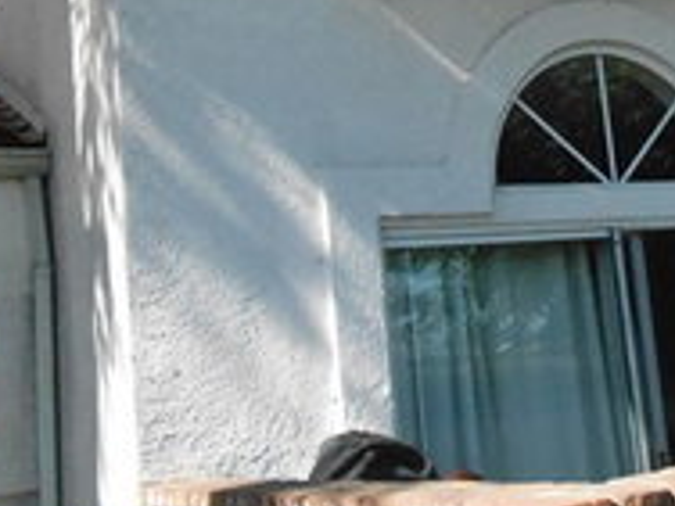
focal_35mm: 59
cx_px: 659
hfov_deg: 30.6
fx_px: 1150
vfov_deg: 24.5
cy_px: 126
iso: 800
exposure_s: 1/320
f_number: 11.5
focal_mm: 4.6
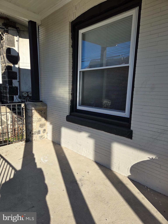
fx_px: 149
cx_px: 84
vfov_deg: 73.9
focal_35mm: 23
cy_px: 112
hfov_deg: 58.9
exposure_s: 1/1350
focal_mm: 5.4
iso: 25
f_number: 1.8
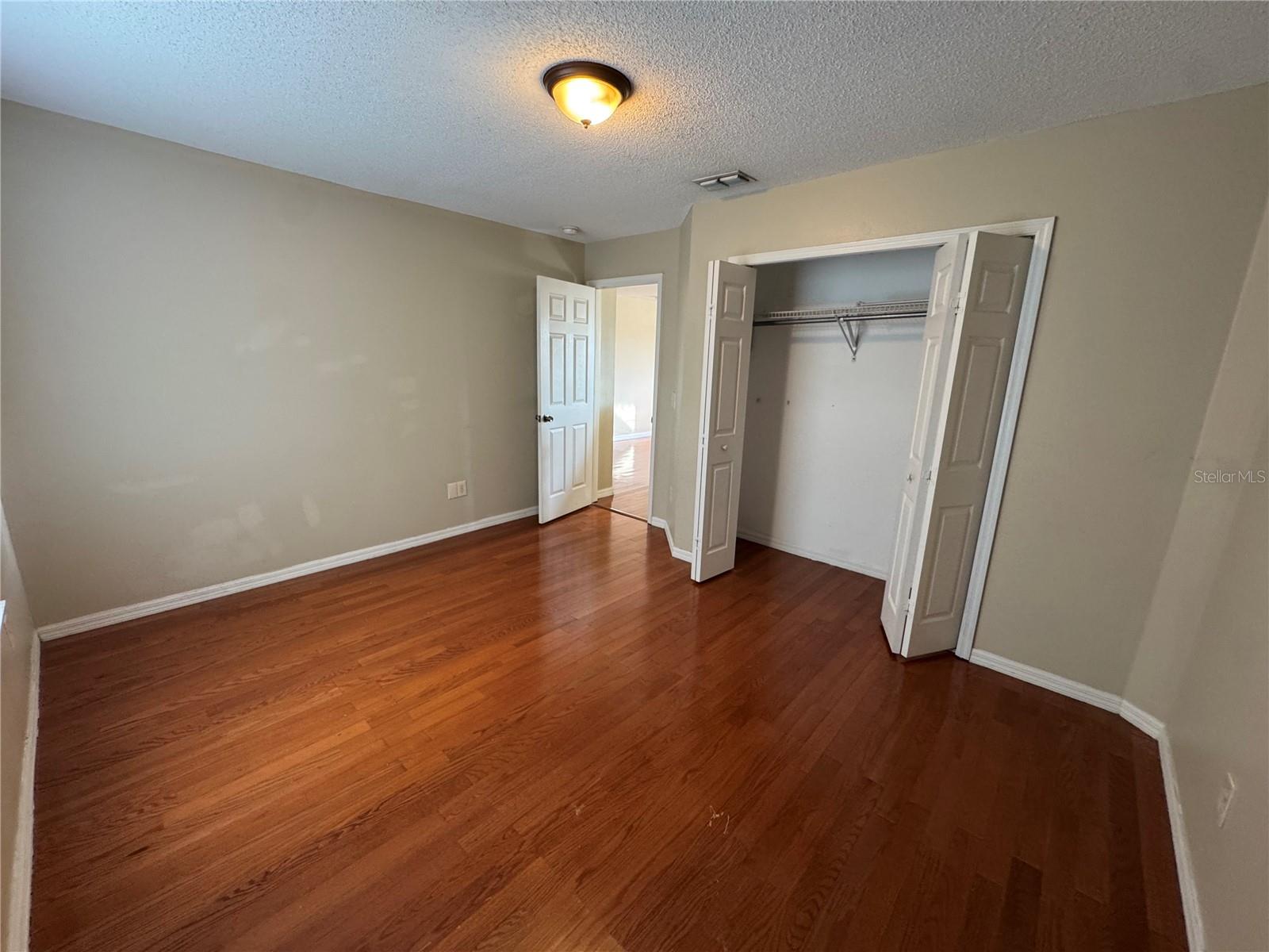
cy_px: 476
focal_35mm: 14
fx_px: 513
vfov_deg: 85.7
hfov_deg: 102.1
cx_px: 634
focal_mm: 2.22
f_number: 2.2
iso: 250
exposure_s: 1/60
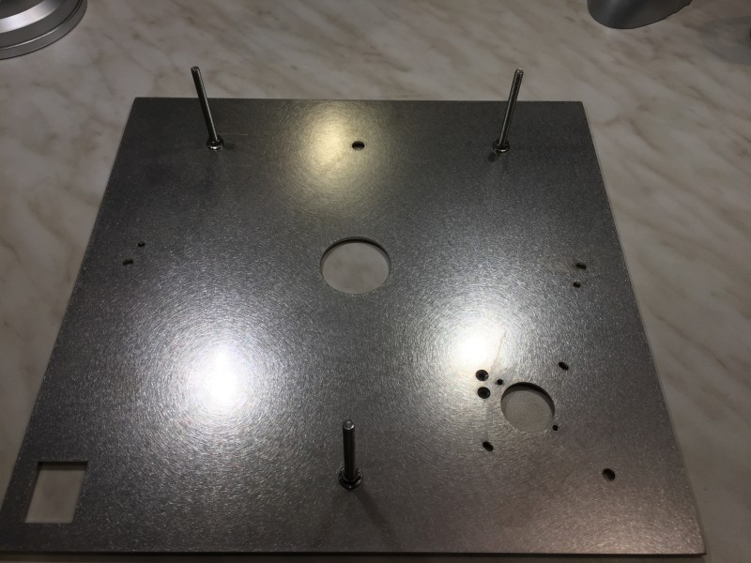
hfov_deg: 61.7
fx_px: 629
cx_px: 376
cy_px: 282
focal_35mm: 29
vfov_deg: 48.2
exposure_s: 1/50
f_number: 2.2
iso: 32
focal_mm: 4.15
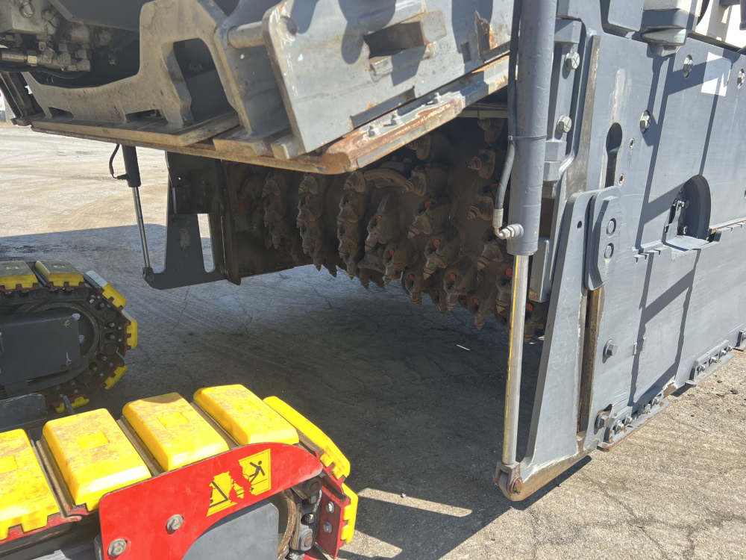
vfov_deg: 53.1
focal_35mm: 26
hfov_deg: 67.3
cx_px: 373
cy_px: 280
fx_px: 560
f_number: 1.5
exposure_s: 1/628
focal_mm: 5.7
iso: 50
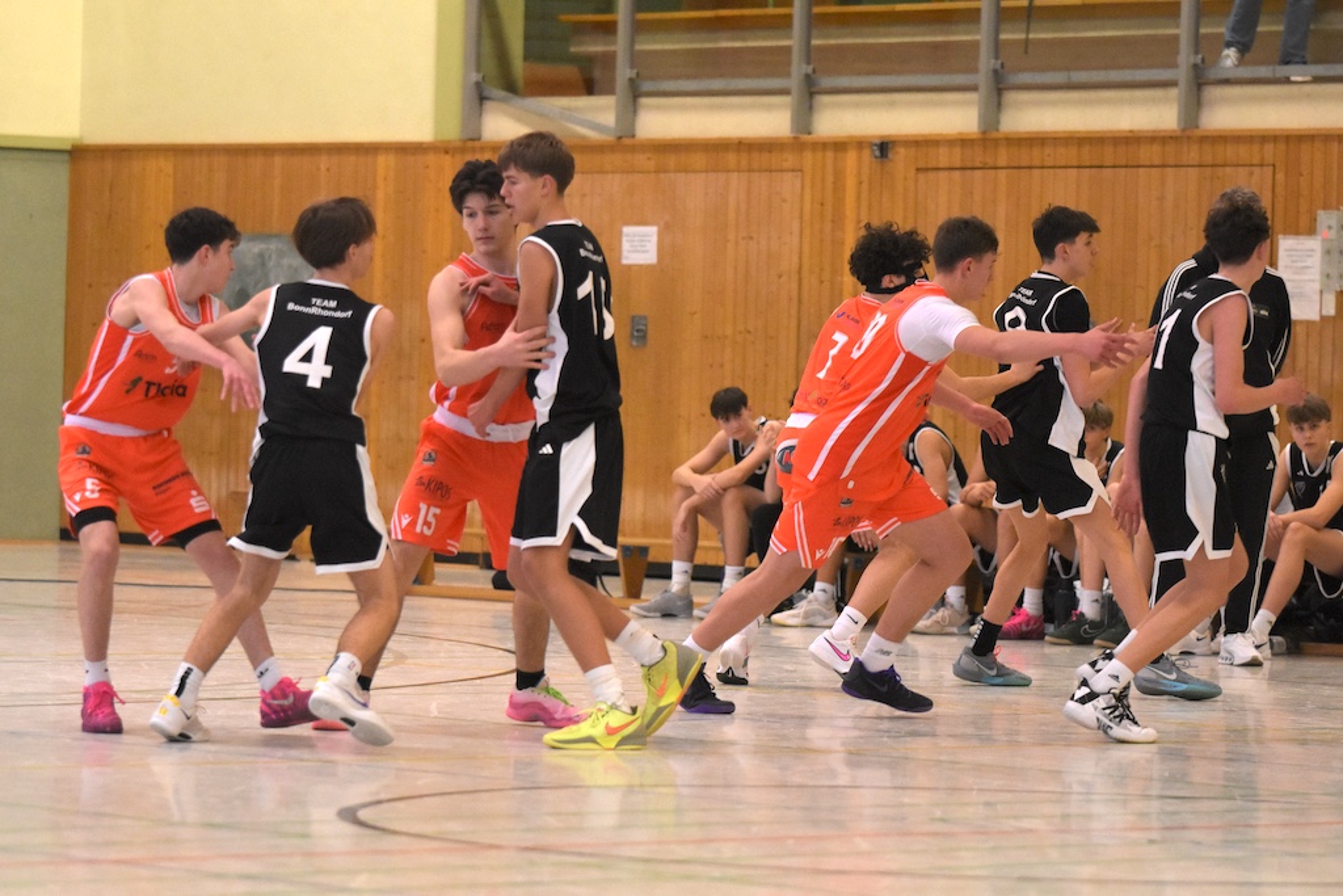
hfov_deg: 11.2
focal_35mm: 183
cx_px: 672
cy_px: 448
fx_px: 6827
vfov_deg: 7.5
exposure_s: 1/800
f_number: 2.8
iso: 3200
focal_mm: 122
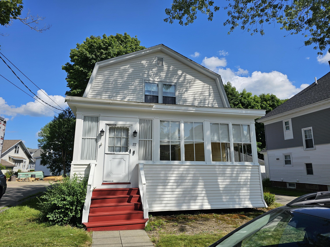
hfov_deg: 73.9
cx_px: 165
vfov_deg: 58.9
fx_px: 219
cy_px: 124
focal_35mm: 23
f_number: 1.7
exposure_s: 1/1013
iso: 10
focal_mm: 6.3
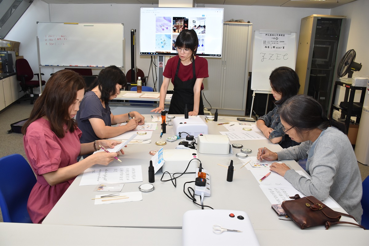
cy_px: 123
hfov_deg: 67.4
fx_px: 277
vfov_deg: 47.9
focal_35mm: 27
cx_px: 184
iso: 800
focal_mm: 18
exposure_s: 1/100
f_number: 5
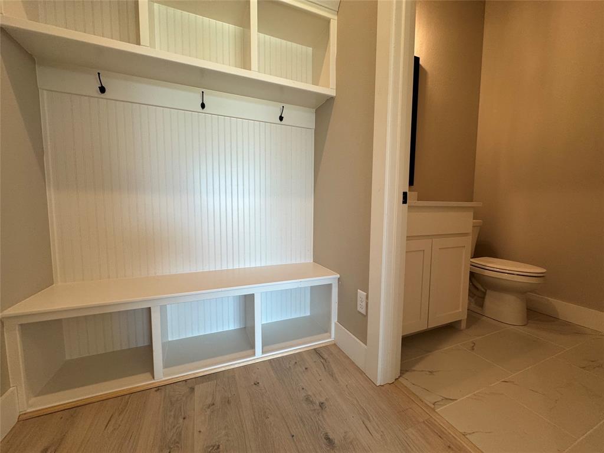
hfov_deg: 102.1
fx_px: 244
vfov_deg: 85.7
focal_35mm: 14
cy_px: 226
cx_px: 302
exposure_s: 1/120
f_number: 2.2
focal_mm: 2.22
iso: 160
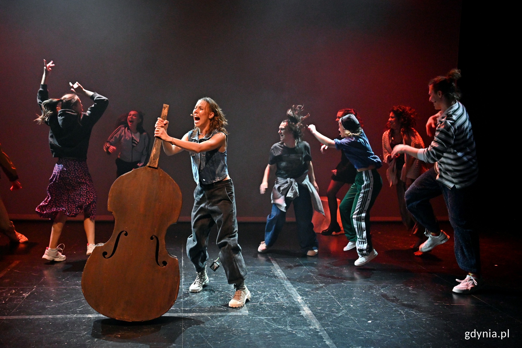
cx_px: 261
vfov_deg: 36.9
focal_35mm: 36
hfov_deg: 53.1
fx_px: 522
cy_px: 174
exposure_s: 1/160
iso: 2000
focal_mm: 24
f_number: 4.5
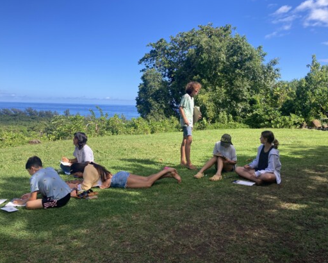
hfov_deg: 55.6
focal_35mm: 32
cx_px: 160
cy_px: 128
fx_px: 311
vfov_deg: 45.8
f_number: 1.8
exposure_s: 1/1389
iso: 20
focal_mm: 3.99
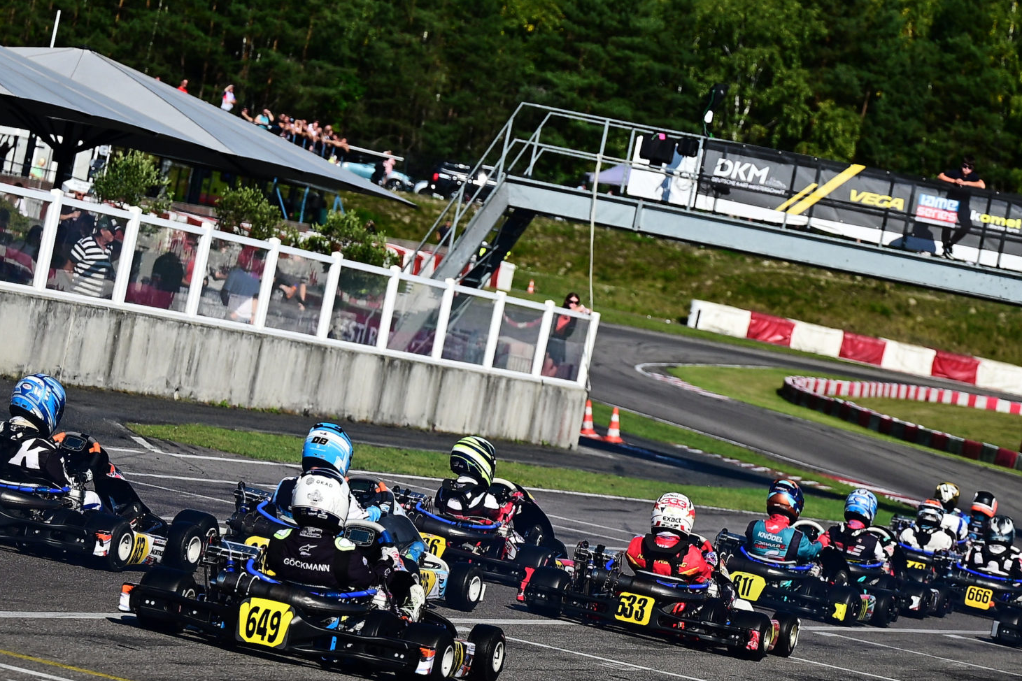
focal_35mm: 184
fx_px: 5223
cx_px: 567
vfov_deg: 7.5
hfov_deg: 11.2
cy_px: 205
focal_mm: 70
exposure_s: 1/5000
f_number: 2.8
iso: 125
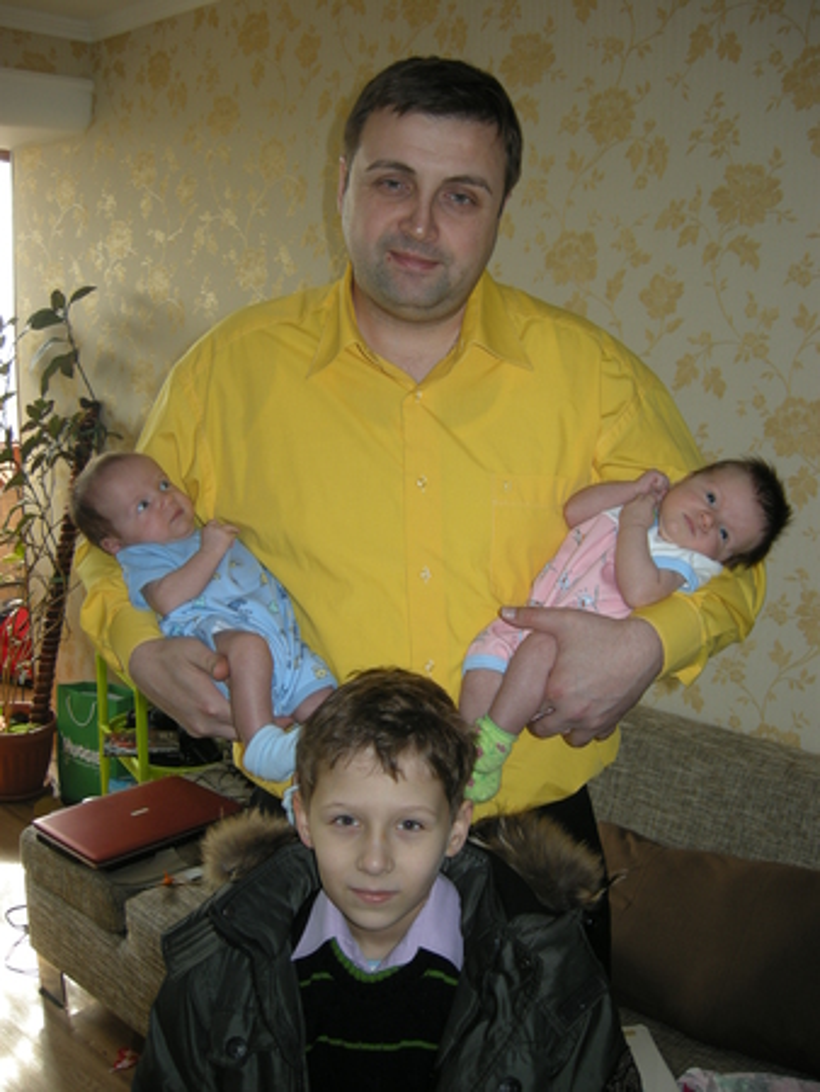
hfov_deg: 40.7
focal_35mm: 35
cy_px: 546
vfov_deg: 52.6
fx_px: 1104
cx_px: 410
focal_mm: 7.5
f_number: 2.7
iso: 64
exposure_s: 1/44
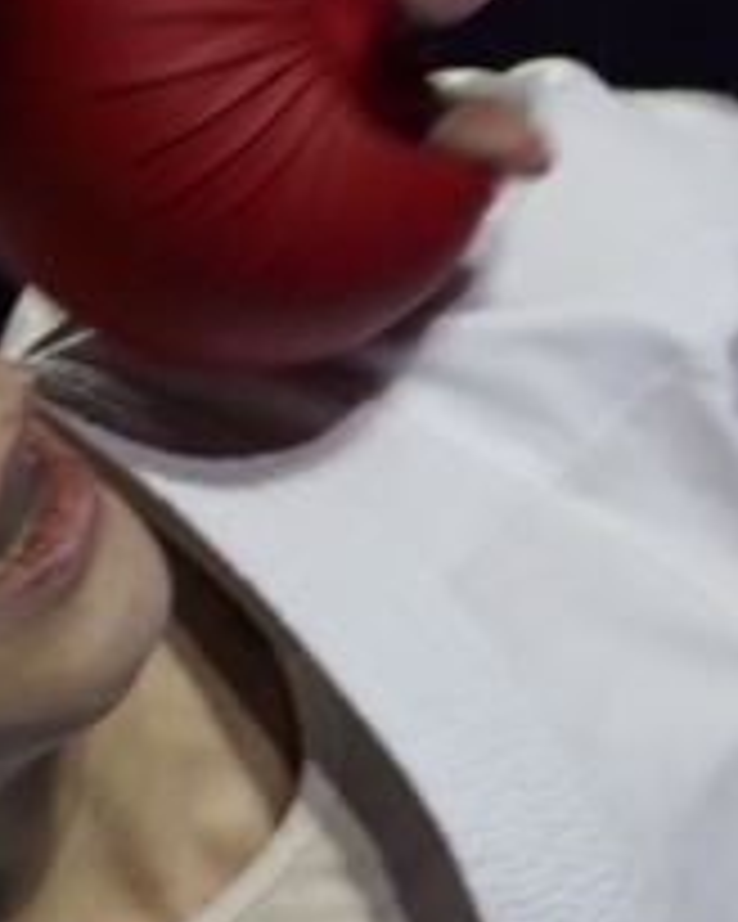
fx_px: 28176
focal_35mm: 1032
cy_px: 436
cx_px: 2956
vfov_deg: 1.9
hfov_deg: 1.5
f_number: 2.8
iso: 1000
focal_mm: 125
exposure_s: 1/1000
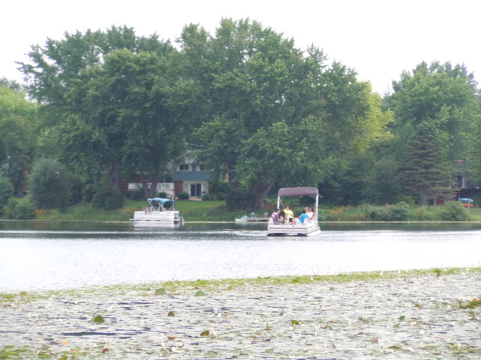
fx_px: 2723
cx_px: 240
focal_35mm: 196
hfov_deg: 10.1
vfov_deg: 7.6
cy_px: 180
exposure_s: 1/125
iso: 125
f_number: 5.6
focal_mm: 35
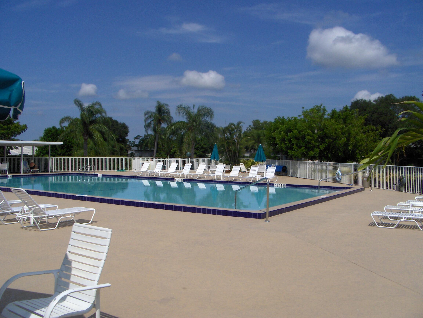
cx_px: 212
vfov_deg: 40.7
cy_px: 159
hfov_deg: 52.6
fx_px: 428
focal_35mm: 35
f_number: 4.3
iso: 100
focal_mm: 5.8
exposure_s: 1/2041
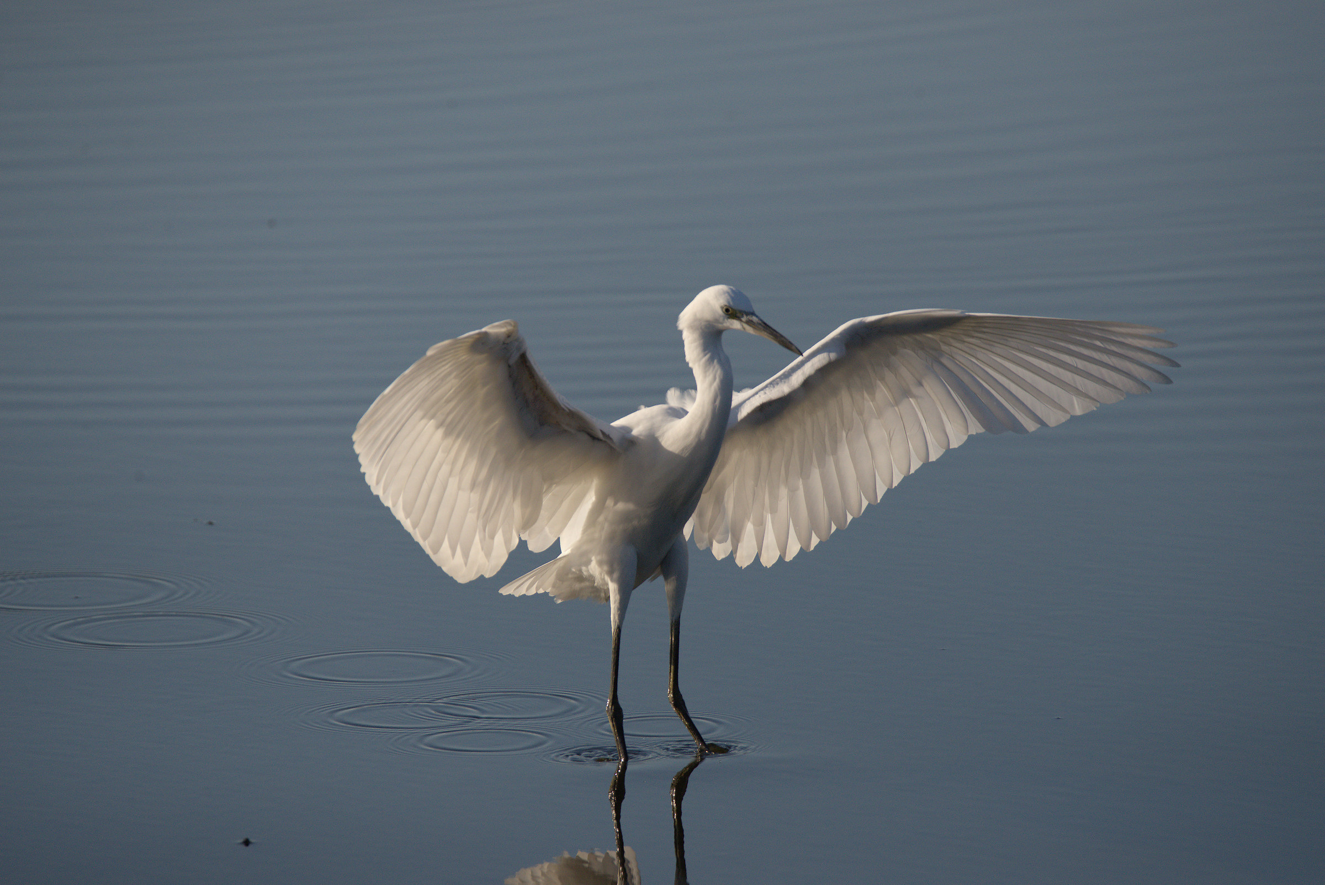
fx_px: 18408
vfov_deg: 2.8
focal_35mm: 500
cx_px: 662
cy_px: 442
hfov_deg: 4.1
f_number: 8
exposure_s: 1/3200
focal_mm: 500
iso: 640
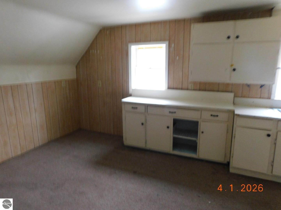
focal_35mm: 23
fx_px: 187
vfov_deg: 58.9
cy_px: 105
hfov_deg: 73.9
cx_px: 140
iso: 400
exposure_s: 1/20
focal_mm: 4
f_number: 3
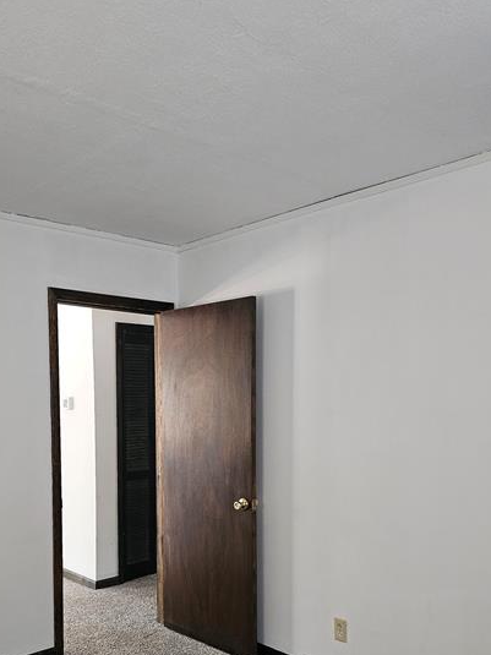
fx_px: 624
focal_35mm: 33
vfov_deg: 54.0
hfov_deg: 42.6
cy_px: 447
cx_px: 183
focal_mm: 6.3
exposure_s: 1/60
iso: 640
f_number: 1.7
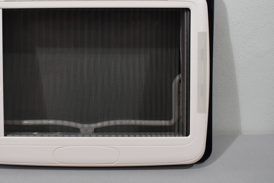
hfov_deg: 39.9
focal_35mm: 49
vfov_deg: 27.5
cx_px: 92
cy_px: 75
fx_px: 373
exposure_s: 1/125
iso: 400
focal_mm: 22
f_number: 5.6
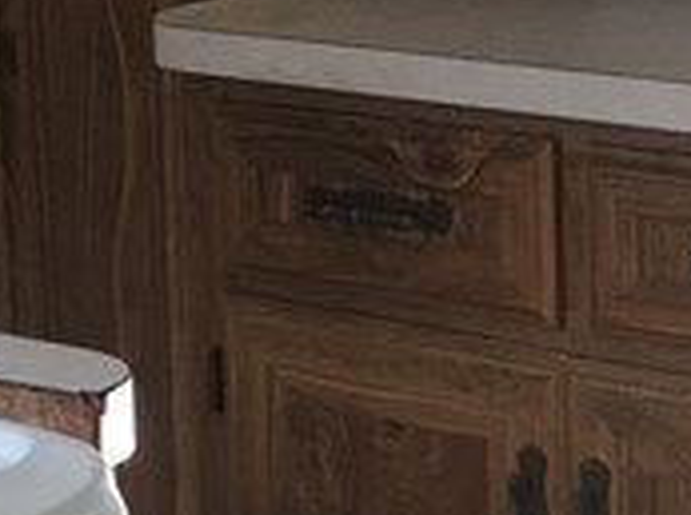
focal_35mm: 172
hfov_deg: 11.5
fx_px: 3426
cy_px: 32
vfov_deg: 8.6
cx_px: 355
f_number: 2.2
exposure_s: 1/15
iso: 25
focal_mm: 4.15
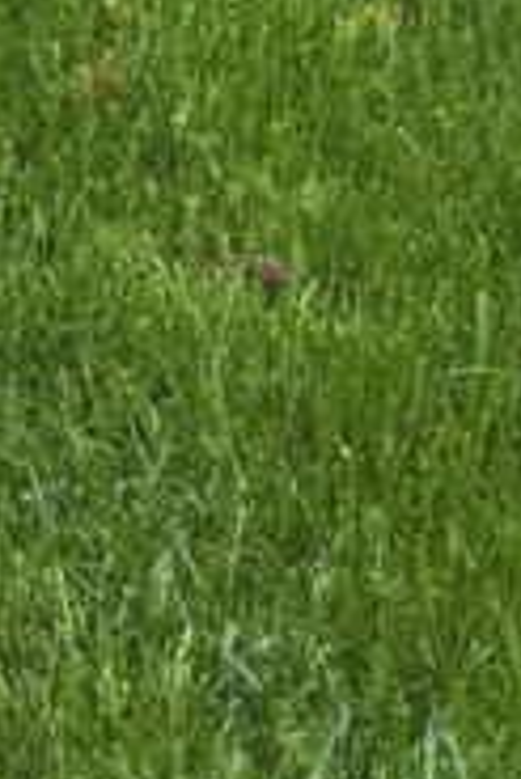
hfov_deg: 6.0
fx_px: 4702
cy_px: 161
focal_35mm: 217
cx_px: -862
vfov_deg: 9.5
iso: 200
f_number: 6.7
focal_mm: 26
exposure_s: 1/180
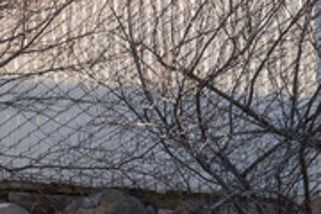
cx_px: -478
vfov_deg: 8.0
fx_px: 1525
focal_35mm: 171
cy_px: 36
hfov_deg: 10.3
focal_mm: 30
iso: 800
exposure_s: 1/100
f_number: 8
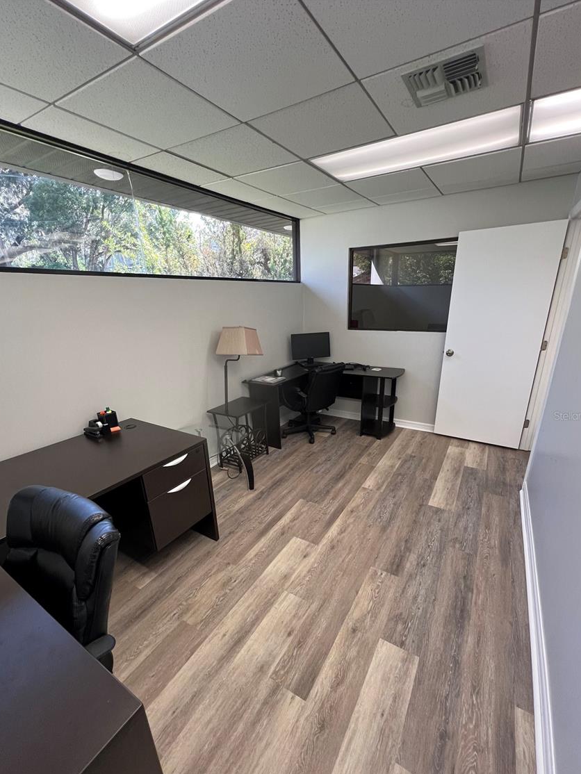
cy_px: 415
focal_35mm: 14
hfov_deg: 85.7
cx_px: 290
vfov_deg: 101.9
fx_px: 313
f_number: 1.8
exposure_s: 1/120
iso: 160
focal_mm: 1.57
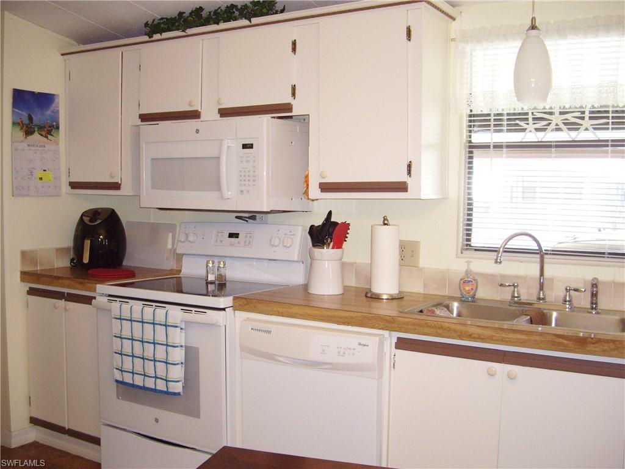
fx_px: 686
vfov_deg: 37.7
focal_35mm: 38
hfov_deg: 49.0
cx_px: 312
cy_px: 234
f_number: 2.8
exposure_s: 1/40
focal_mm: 7.9
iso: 200
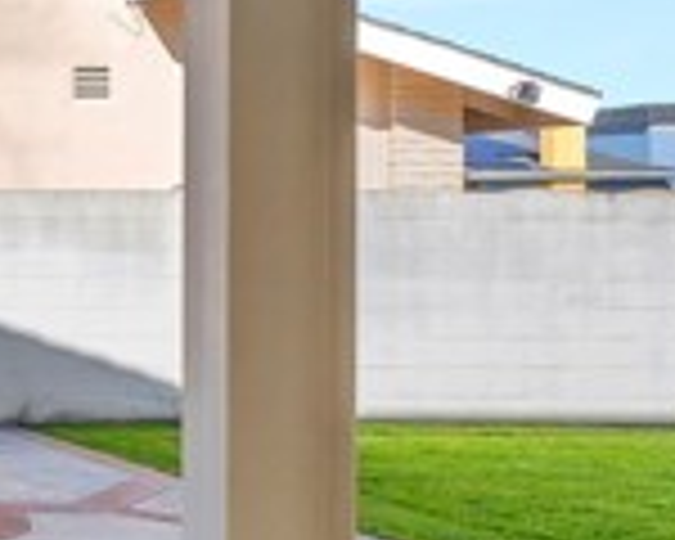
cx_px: -594
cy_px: 232
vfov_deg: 25.4
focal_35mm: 60
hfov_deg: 20.3
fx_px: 1199
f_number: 11
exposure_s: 1/320
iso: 125
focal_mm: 10
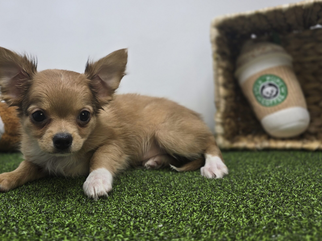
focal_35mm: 30
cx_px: 120
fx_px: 279
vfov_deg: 46.5
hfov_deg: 59.2
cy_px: 94
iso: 20
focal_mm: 6.3
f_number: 1.7
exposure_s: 1/51
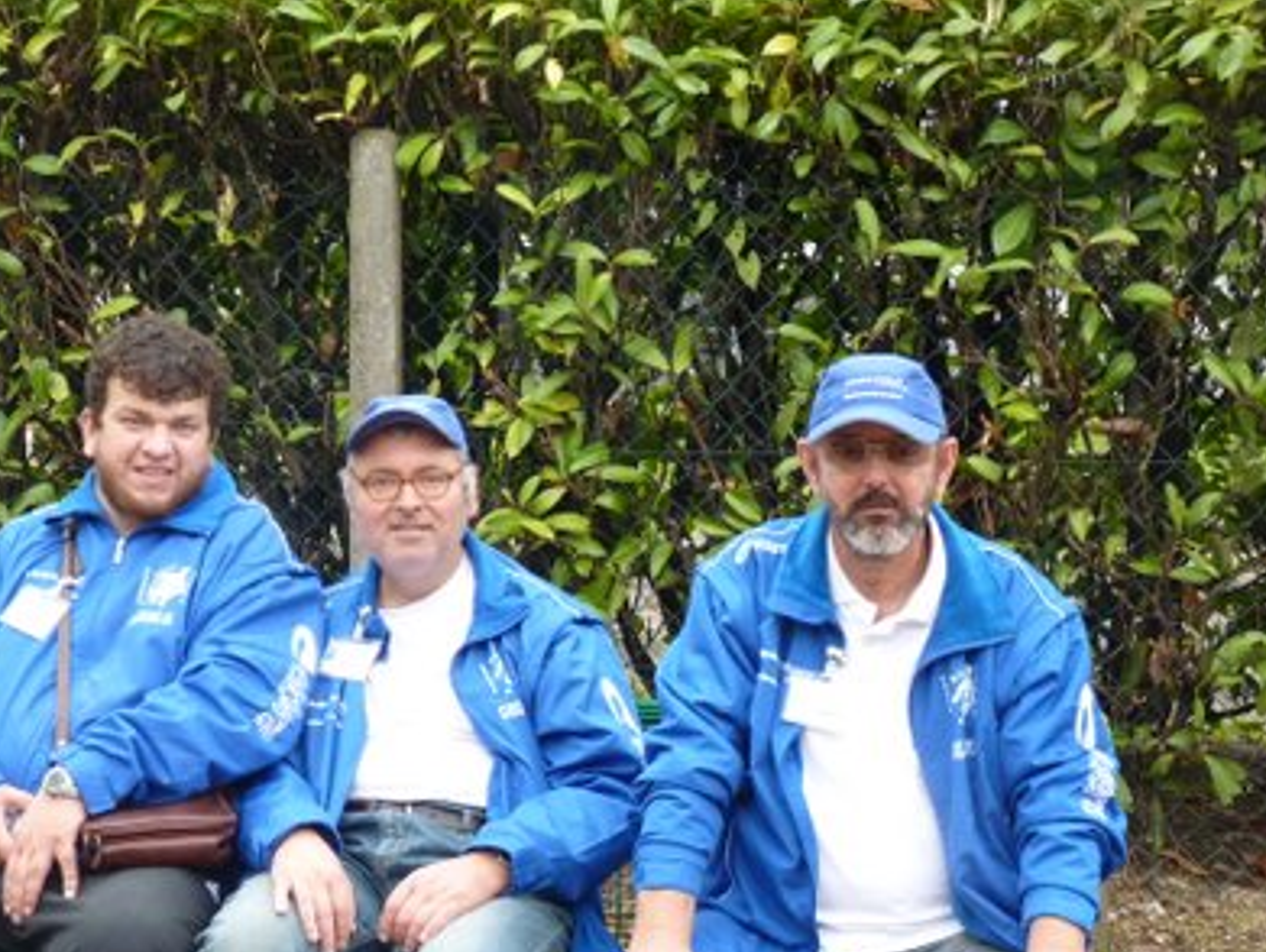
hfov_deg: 29.7
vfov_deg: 22.6
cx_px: 499
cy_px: 515
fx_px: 2379
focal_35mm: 65
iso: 400
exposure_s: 1/250
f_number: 3.2
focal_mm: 9.5
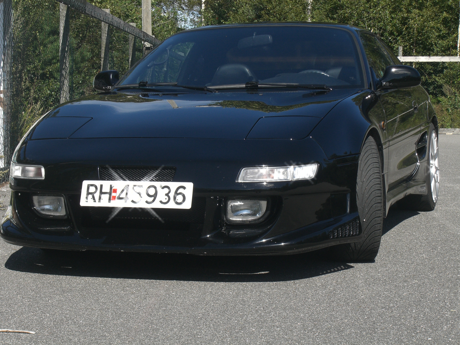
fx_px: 1063
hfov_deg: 24.4
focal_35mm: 80
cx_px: 230
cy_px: 172
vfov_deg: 18.4
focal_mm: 16.6
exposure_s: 1/400
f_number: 6
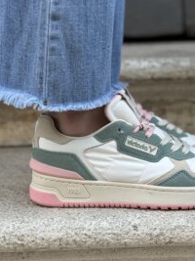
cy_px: 121
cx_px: 127
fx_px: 541
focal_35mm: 72
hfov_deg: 20.4
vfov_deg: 27.0
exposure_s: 1/122
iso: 64
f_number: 1.78
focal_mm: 6.76
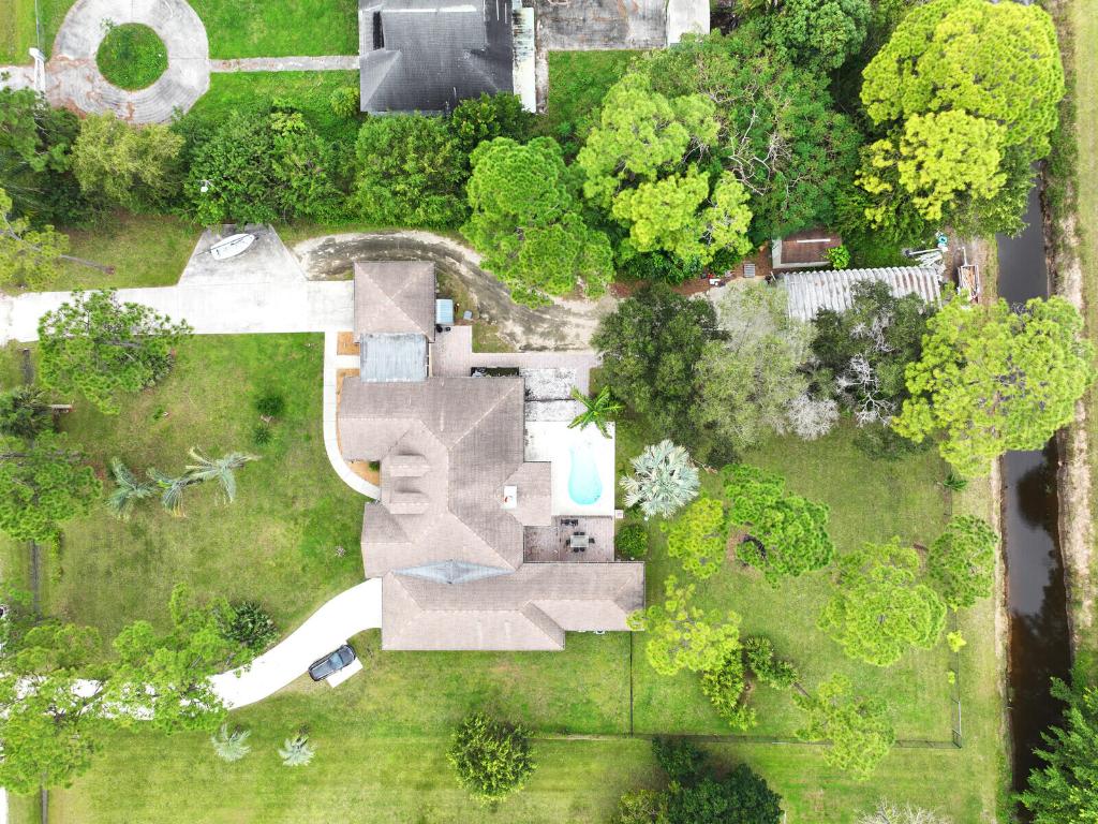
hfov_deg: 71.6
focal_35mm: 24
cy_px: 412
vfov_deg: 56.8
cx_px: 549
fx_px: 761
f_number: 2.8
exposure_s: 1/25
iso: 100
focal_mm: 12.29
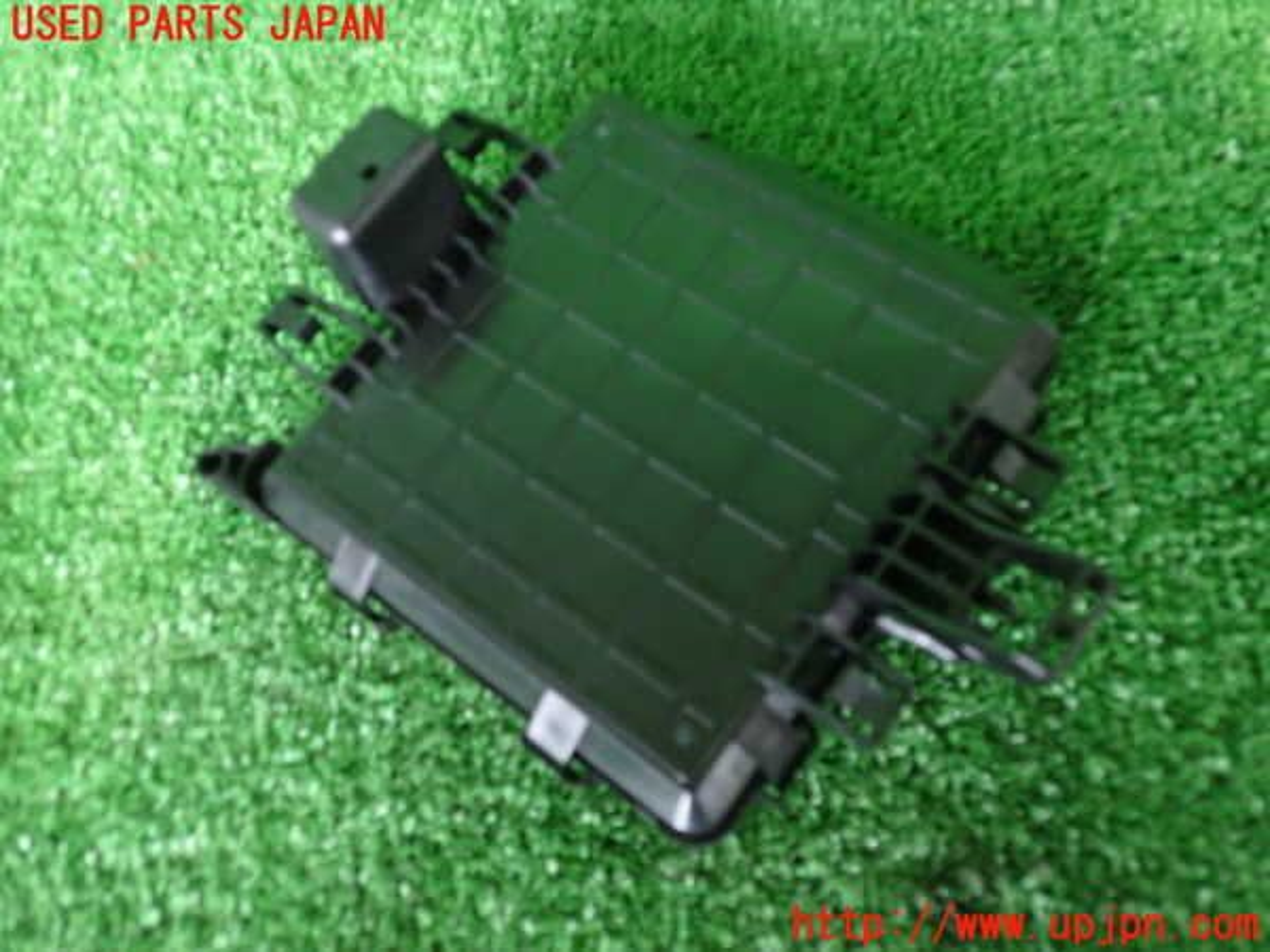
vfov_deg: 46.8
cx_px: 635
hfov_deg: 60.0
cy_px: 476
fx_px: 1101
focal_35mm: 30
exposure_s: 1/30
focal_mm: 5.4
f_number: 2.3
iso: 800
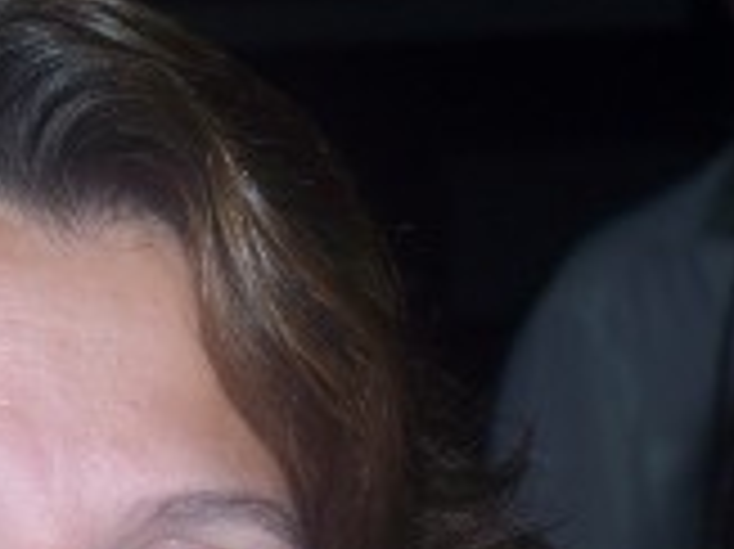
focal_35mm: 323
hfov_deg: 6.1
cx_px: -95
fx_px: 6844
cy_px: 655
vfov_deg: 4.6
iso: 100
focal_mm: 24
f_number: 4.8
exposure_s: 1/125
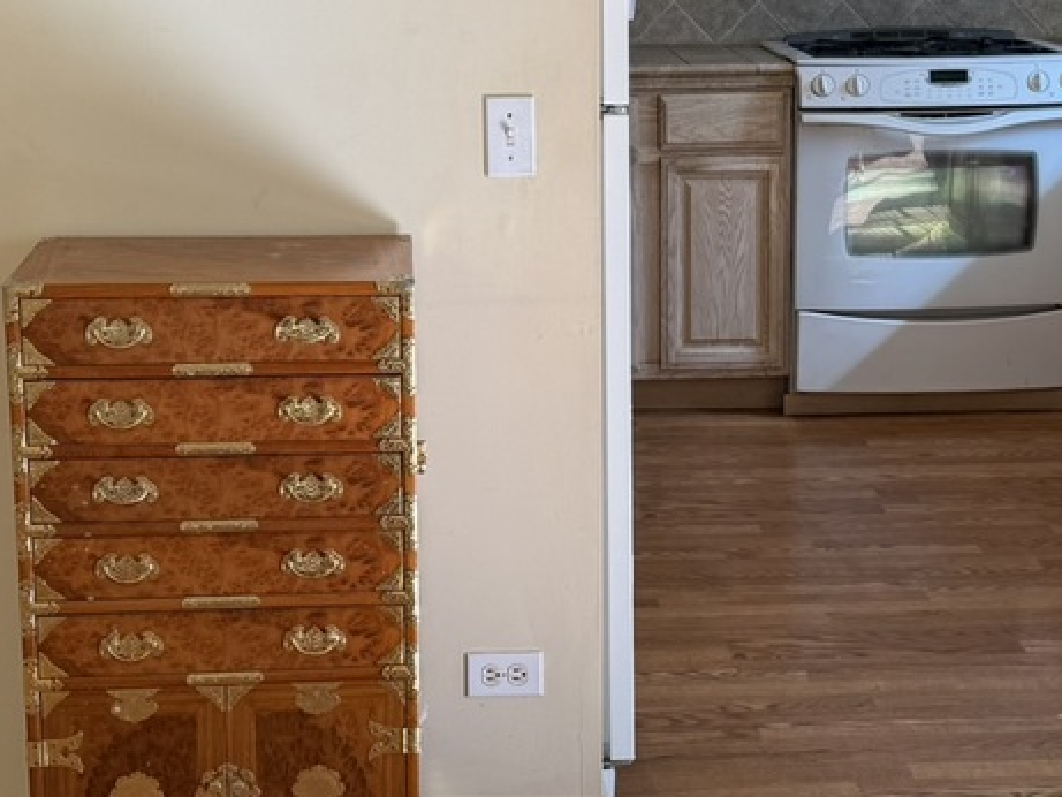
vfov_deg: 19.6
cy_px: 392
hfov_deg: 26.0
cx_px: 601
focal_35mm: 75
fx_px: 2302
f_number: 1.78
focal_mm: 6.76
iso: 64
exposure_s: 1/120
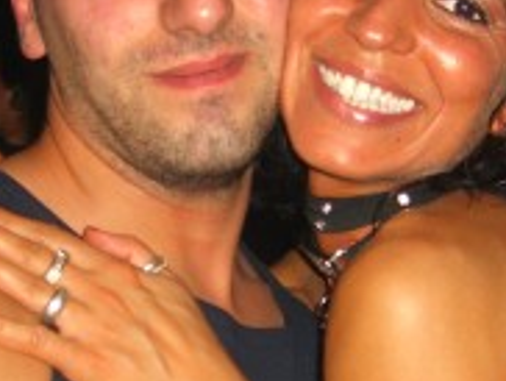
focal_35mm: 125
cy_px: 311
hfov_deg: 15.7
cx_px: 211
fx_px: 1830
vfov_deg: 11.8
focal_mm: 7.9
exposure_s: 1/60
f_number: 2.8
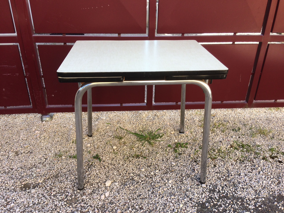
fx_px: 238
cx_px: 142
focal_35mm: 29
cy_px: 106
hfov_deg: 61.7
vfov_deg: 48.2
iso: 32
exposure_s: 1/348
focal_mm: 4.15
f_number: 2.2
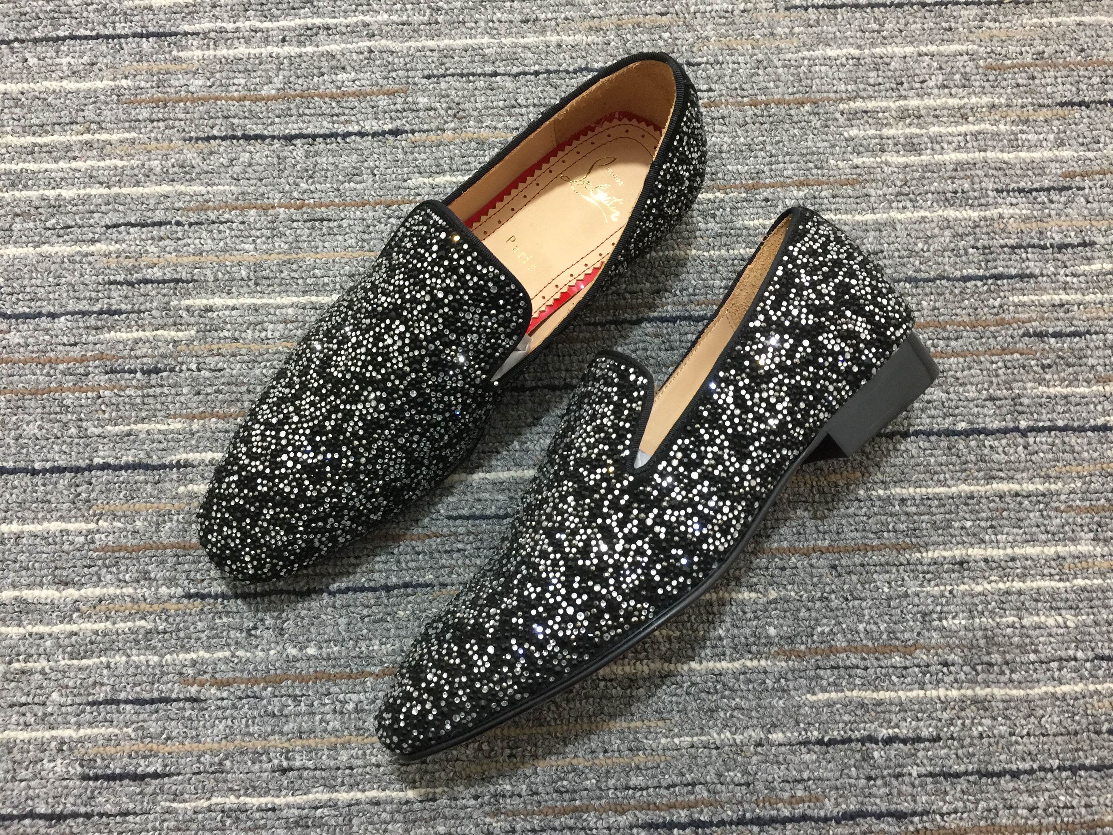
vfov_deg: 48.2
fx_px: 932
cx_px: 556
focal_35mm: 29
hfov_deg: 61.7
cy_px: 418
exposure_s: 1/17
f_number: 2.2
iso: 100
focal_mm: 4.15
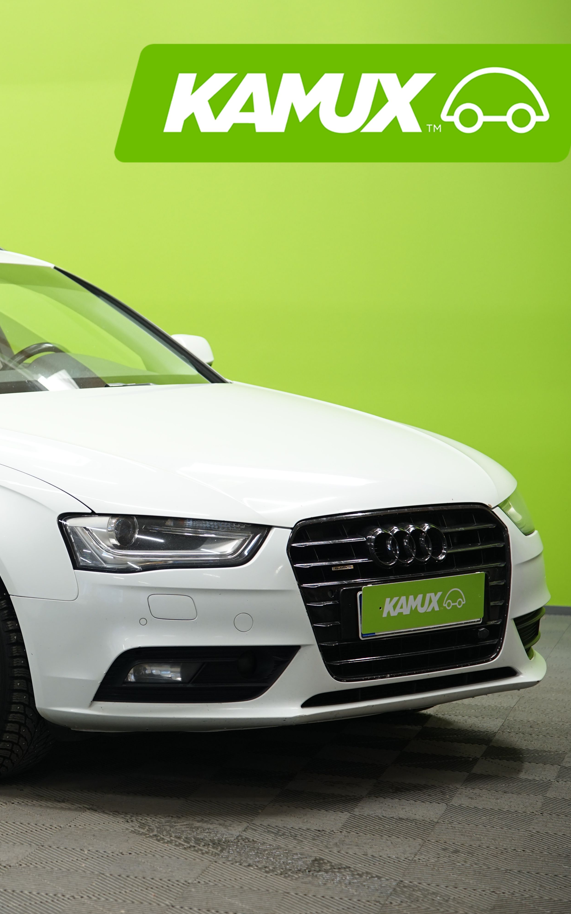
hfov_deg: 12.5
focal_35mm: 103
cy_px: 459
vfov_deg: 20.2
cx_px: -59
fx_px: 2565
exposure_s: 1/40
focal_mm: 67
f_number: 3.2
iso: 500
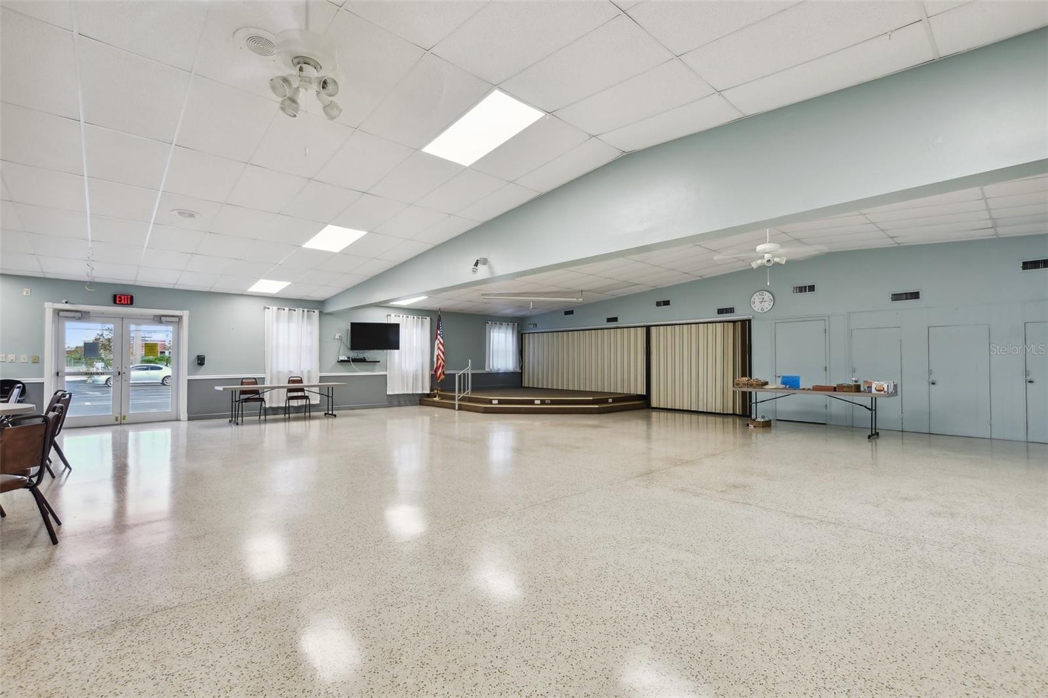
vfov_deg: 77.3
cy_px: 349
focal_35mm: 15
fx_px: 437
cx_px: 524
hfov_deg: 100.4
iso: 100
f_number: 7.1
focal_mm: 10
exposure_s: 1/5
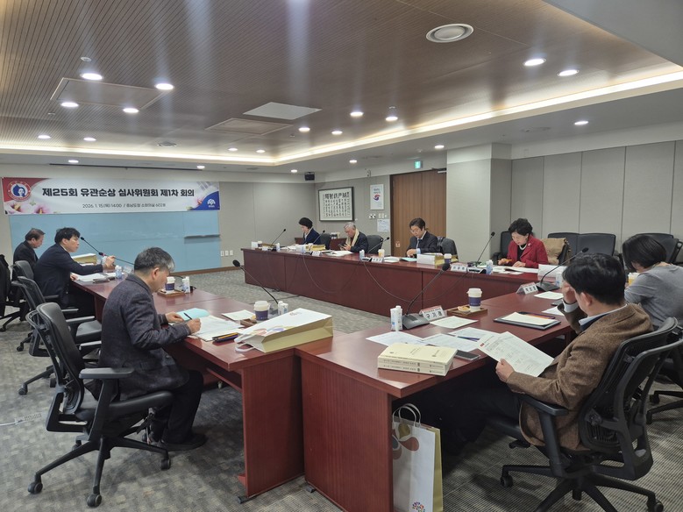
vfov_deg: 58.9
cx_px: 342
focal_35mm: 23
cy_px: 256
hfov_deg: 73.9
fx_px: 454
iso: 125
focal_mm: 5.4
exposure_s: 1/120
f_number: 1.8
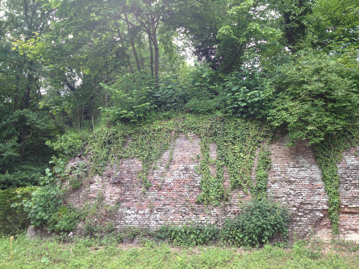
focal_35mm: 35
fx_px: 363
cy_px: 134
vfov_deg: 40.7
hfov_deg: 52.6
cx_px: 180
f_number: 2.4
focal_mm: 4.28
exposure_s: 1/133
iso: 50
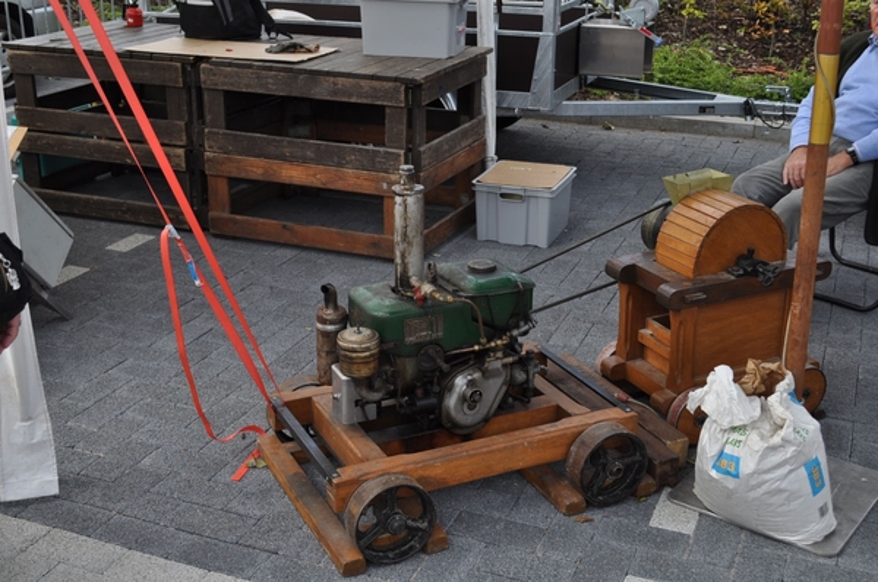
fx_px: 1096
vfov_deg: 29.8
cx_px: 439
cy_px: 291
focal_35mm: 45
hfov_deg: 43.7
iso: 200
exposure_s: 1/200
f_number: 7.1
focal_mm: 30
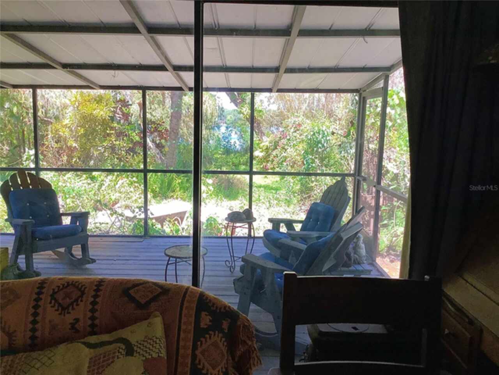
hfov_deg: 58.4
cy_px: 188
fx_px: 447
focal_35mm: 31
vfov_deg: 45.4
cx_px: 250
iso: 80
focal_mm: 3.3
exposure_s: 1/120
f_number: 2.4
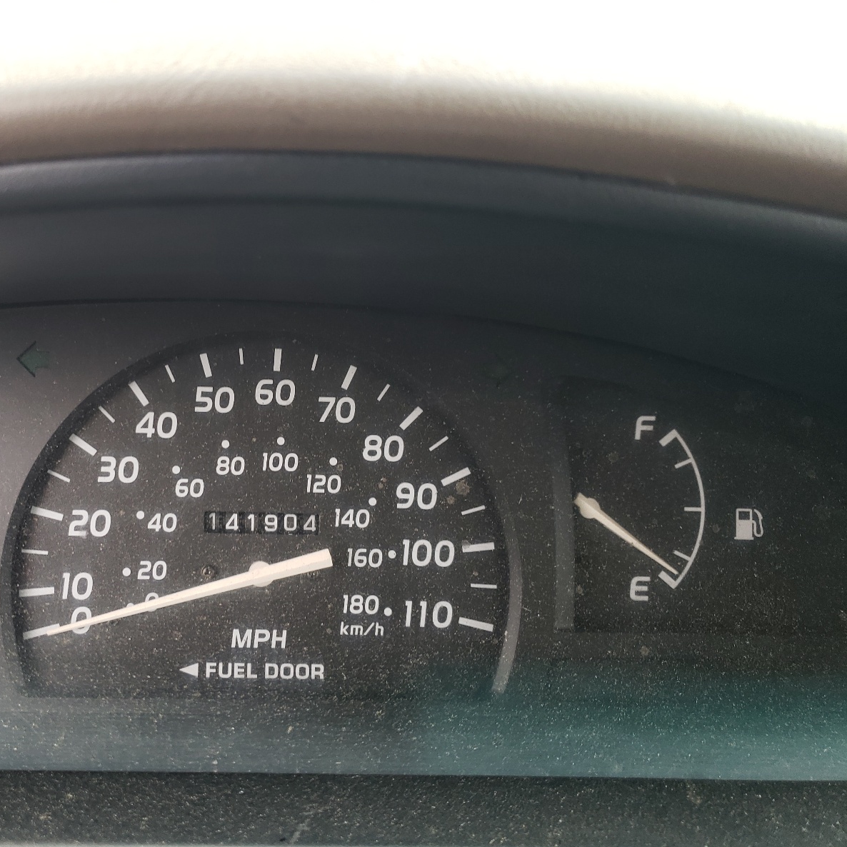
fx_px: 858
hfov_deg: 51.5
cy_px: 420
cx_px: 280
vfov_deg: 52.5
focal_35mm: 31
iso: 56
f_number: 1.5
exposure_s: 1/60.2
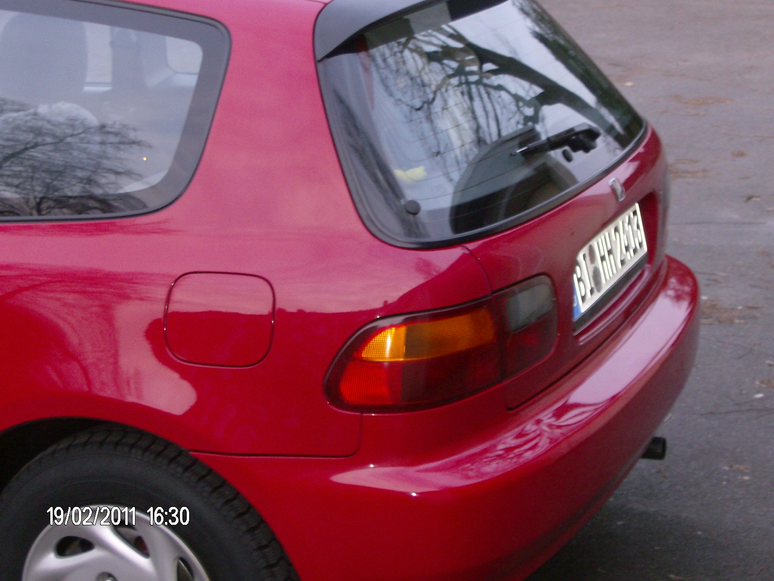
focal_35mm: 85
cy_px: 290
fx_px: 1901
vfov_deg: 17.4
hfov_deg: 23.0
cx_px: 387
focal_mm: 14.1
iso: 200
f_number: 4.2
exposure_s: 1/101
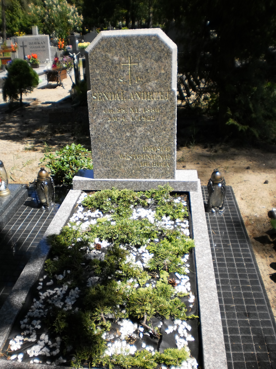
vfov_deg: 51.4
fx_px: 383
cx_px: 138
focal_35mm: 36
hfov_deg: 39.7
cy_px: 184
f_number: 3.1
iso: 100
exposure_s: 1/800
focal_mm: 6.3
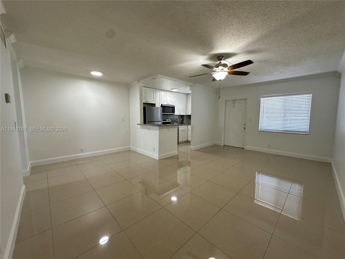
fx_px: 140
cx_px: 172
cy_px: 130
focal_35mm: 14
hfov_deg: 102.1
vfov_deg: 85.7
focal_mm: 2.22
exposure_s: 1/120
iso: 200
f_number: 2.2
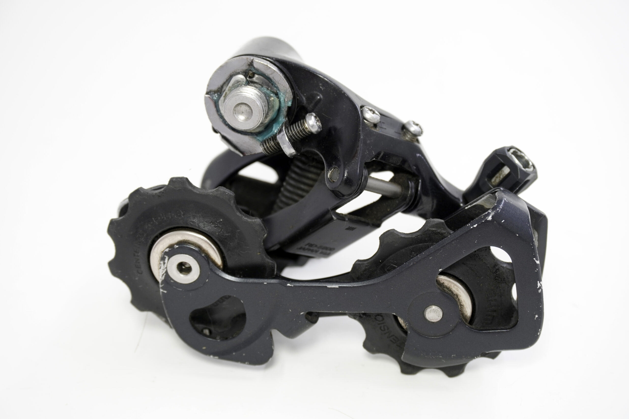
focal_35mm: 46
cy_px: 210
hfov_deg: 42.3
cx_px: 314
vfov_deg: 28.9
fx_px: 812
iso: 250
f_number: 6.3
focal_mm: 31
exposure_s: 1/5
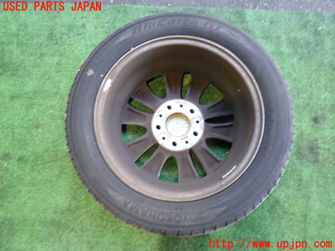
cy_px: 126
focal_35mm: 30
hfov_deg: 60.0
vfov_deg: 46.8
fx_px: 290
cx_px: 168
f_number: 2.3
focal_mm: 5.4
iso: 400
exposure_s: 1/50
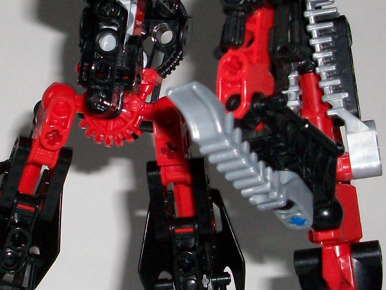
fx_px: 1004
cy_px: 74
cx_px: 120
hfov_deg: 21.7
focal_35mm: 90
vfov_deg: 16.3
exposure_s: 1/60
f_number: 2.8
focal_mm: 5.7
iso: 120
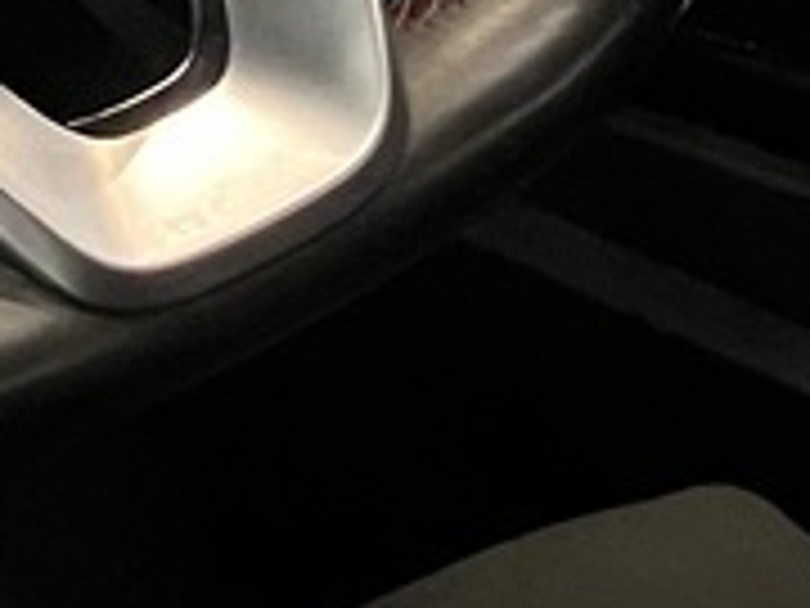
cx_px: 828
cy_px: -86
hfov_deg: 8.8
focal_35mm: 224
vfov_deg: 6.6
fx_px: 5242
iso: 320
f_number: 1.8
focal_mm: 3.99
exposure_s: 1/33
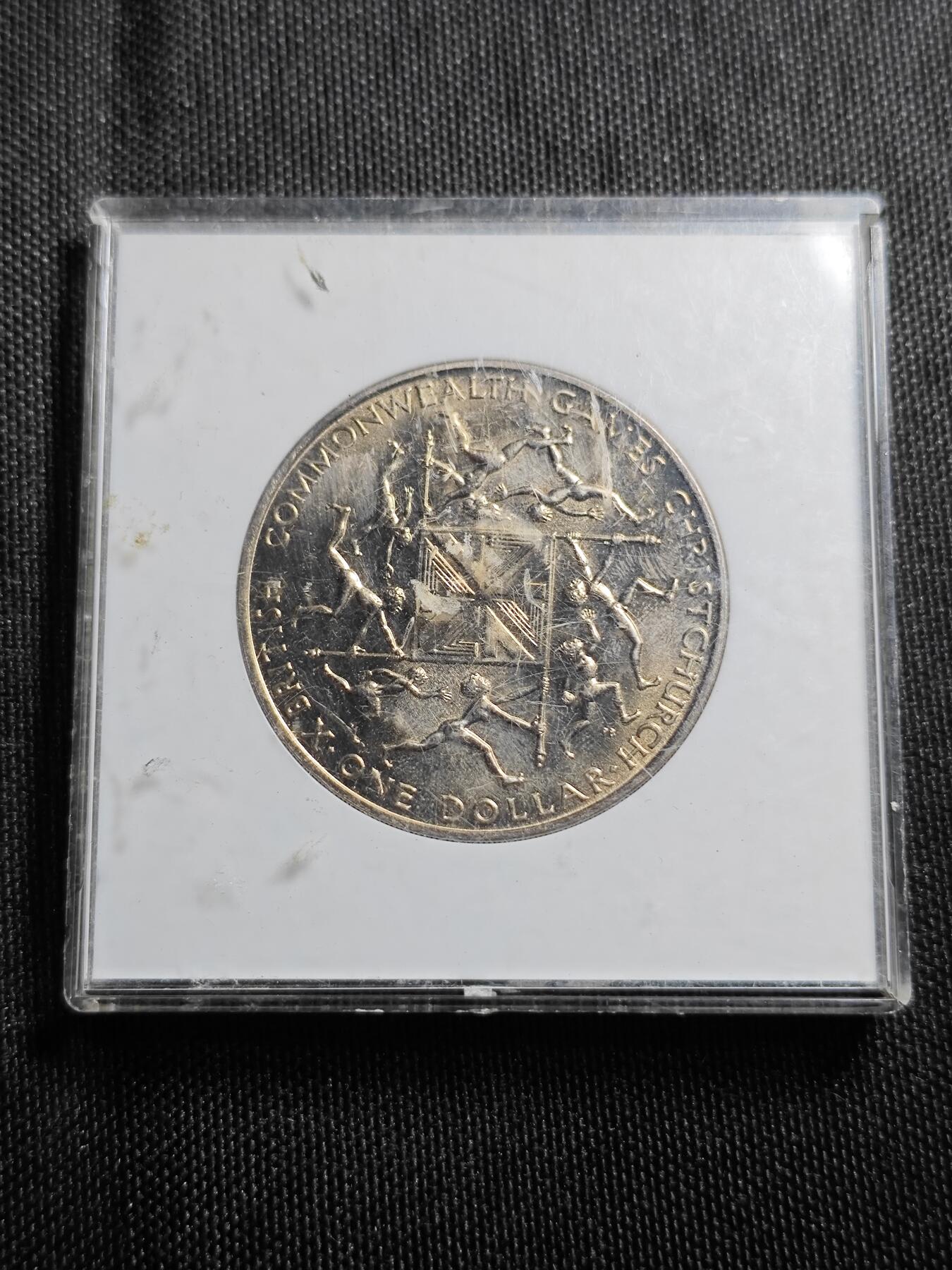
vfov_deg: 38.9
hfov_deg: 29.7
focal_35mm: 49
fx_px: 1797
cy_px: 635
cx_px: 476
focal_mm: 5.84
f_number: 1.6
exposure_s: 1/88.7
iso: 125
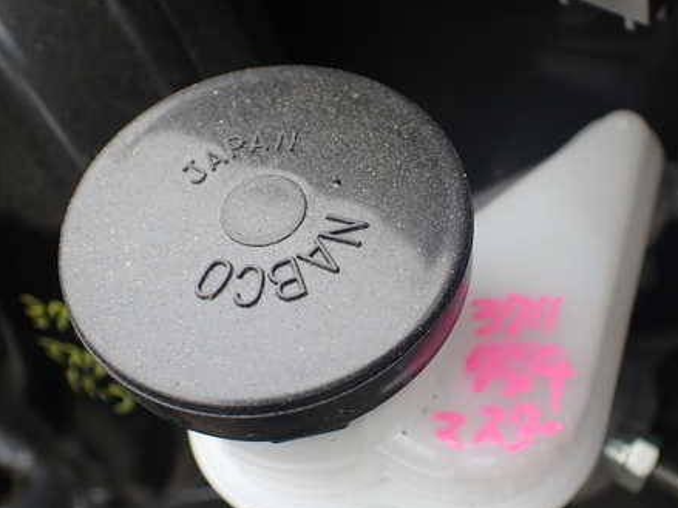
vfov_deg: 35.1
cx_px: 436
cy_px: 270
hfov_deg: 45.3
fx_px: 803
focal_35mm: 41
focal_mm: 5.4
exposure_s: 1/125
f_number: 2.3
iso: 160
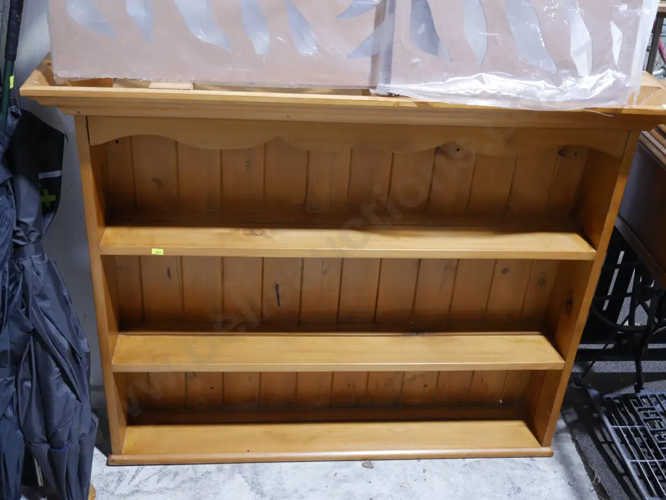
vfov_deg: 36.0
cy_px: 250
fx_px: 770
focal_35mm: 40
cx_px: 333
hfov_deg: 46.8
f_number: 4.5
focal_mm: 20
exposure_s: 1/60
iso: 1000
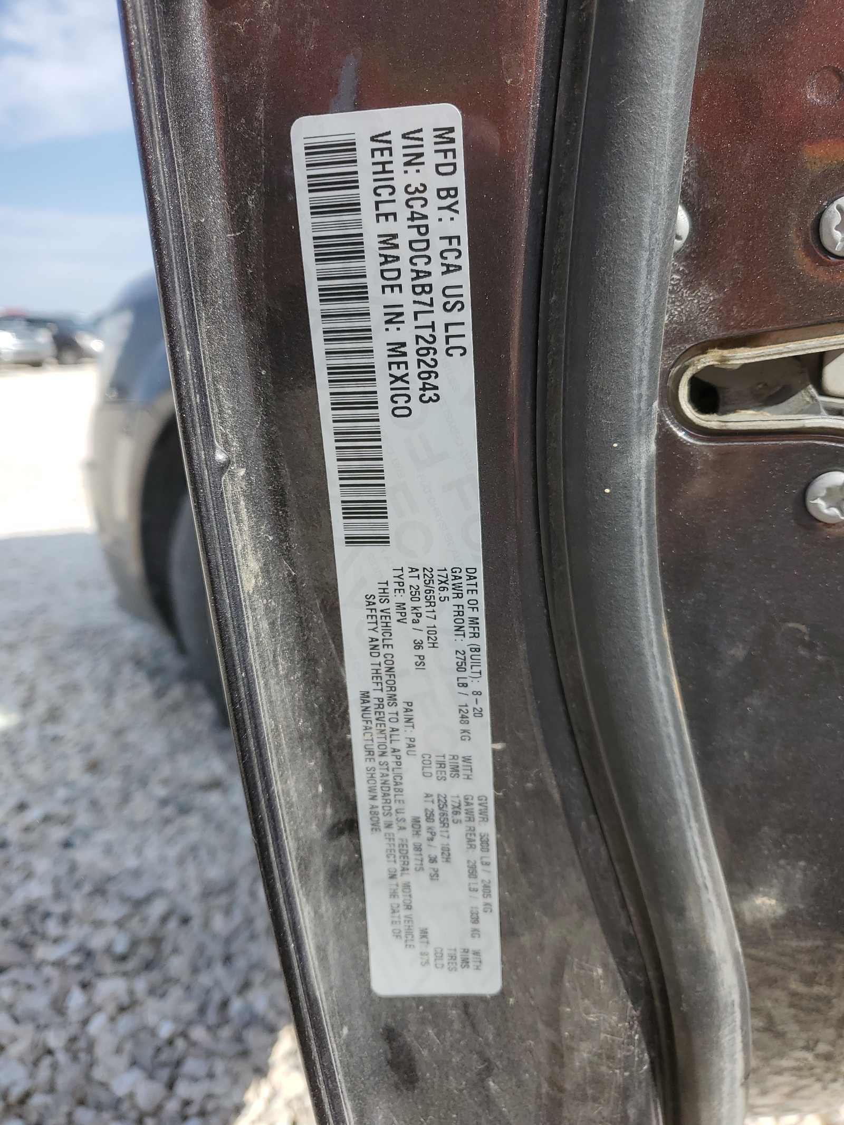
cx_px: 422
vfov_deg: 67.3
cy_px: 562
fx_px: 845
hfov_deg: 53.1
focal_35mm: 26
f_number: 1.5
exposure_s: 1/2000
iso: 50
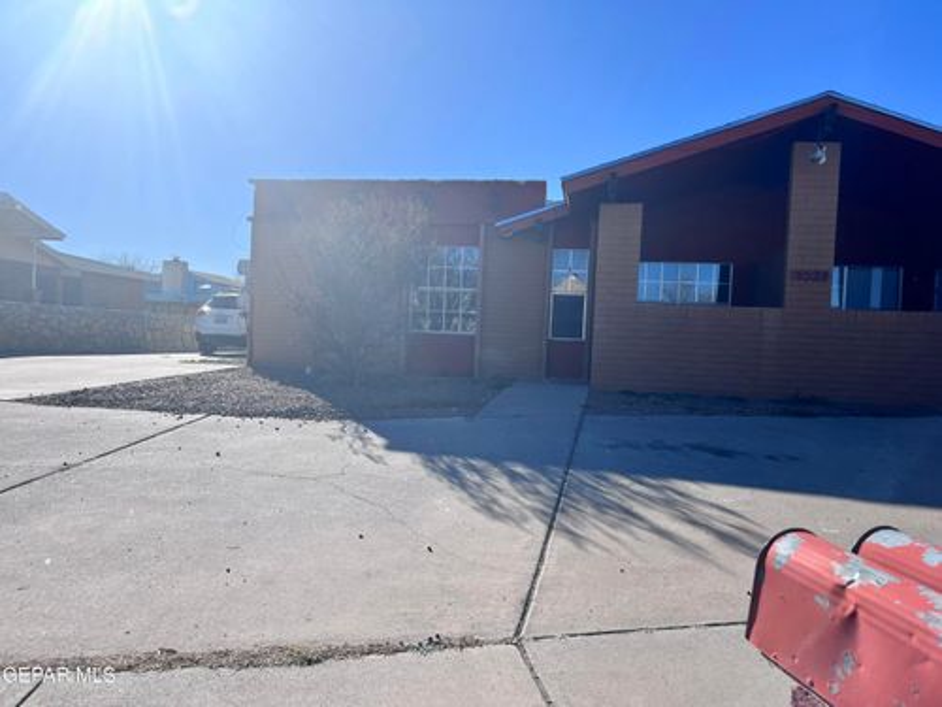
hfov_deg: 67.3
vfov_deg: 53.1
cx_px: 471
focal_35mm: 26
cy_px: 354
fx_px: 708
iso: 50
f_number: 1.6
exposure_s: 1/5076
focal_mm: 5.1
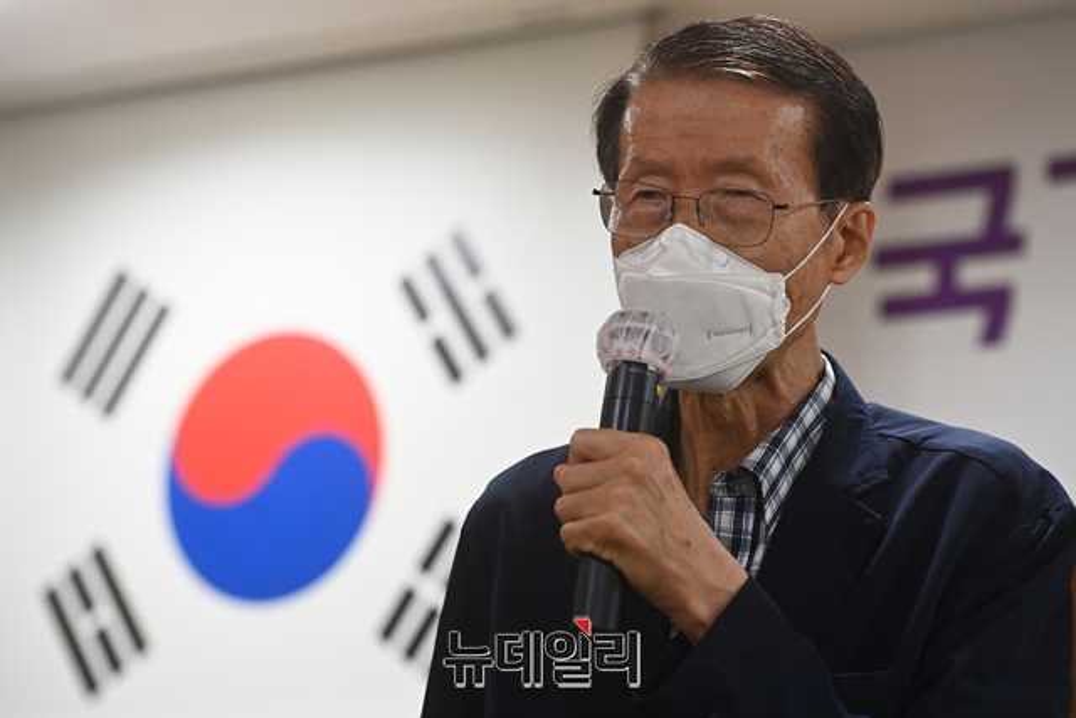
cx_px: 538
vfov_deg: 11.4
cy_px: 359
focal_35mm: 120
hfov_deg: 17.1
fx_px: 3587
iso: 2000
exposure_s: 1/250
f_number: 4
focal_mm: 120
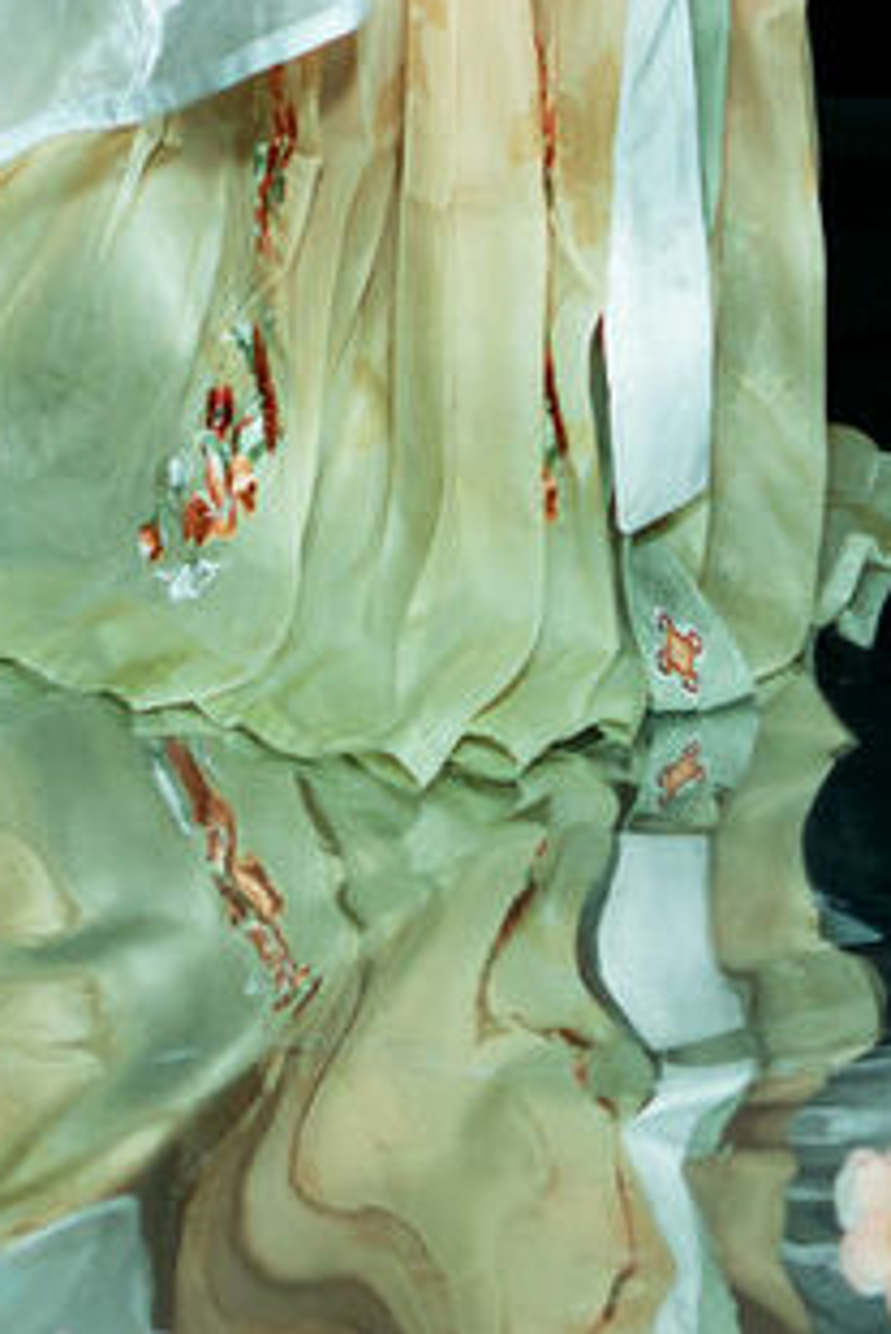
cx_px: 34
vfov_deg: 7.6
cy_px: -1883
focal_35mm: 254
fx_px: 9419
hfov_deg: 5.4
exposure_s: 1/125
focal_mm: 50
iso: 200
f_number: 2.2
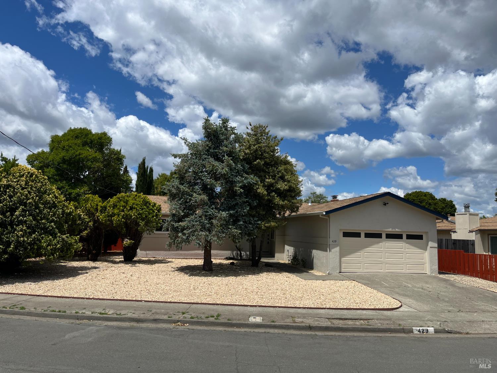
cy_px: 186
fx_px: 373
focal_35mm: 26
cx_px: 248
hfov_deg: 67.3
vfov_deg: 53.1
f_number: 1.6
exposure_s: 1/6494
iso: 50
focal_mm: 5.1
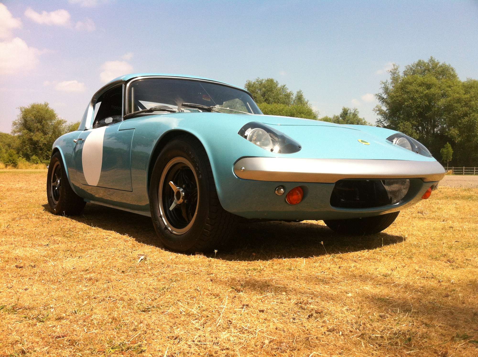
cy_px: 178
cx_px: 239
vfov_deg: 40.6
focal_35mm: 35
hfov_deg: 52.7
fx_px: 483
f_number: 2.8
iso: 80
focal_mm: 3.85
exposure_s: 1/1436
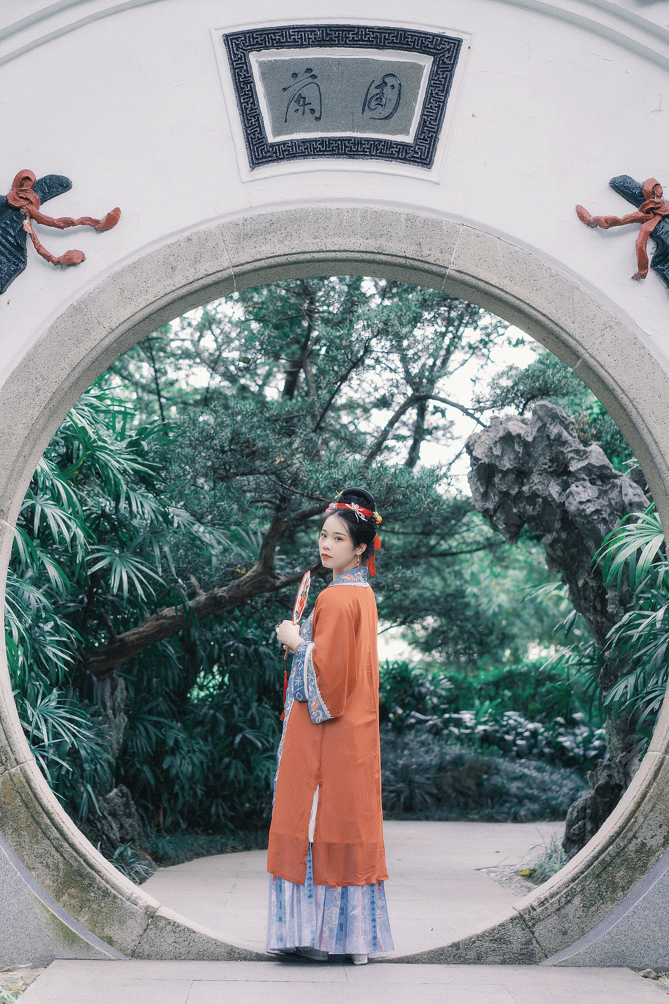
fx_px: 1533
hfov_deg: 24.6
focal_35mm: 55
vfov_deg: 36.2
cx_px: 334
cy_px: 502
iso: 400
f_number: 2.8
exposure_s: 1/125
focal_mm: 55
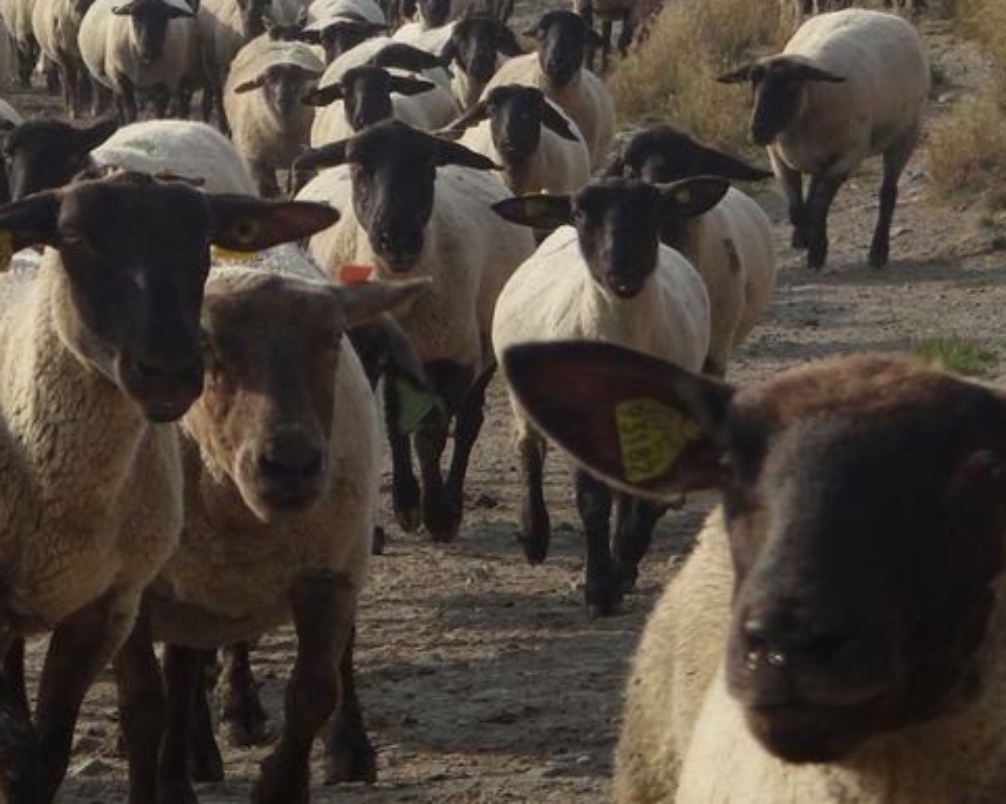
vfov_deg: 5.2
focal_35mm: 299
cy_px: 73
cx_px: 298
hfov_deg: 6.5
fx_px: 8897
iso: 80
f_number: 5.6
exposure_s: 1/320
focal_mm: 20.96
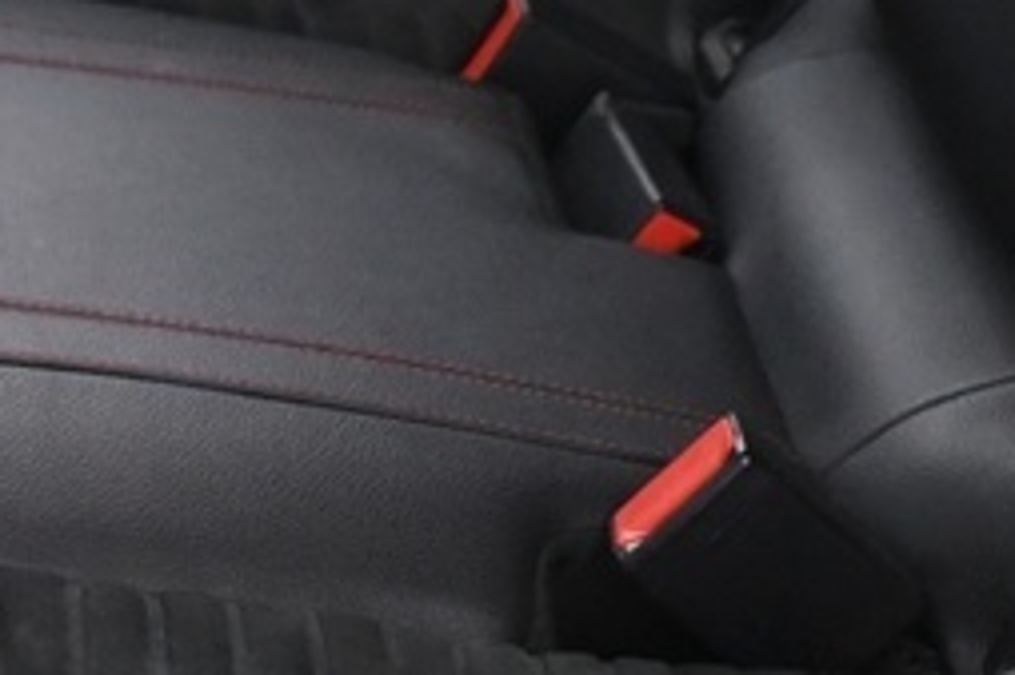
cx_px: 559
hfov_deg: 13.4
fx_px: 4311
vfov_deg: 8.7
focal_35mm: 153
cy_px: -332
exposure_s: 1/15
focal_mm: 24
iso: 4000
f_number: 4
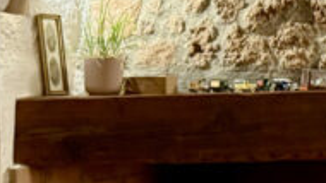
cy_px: 269
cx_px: 48
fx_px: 1219
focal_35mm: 141
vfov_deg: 8.4
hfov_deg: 15.1
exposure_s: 1/33
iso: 800
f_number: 1.78
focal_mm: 6.76
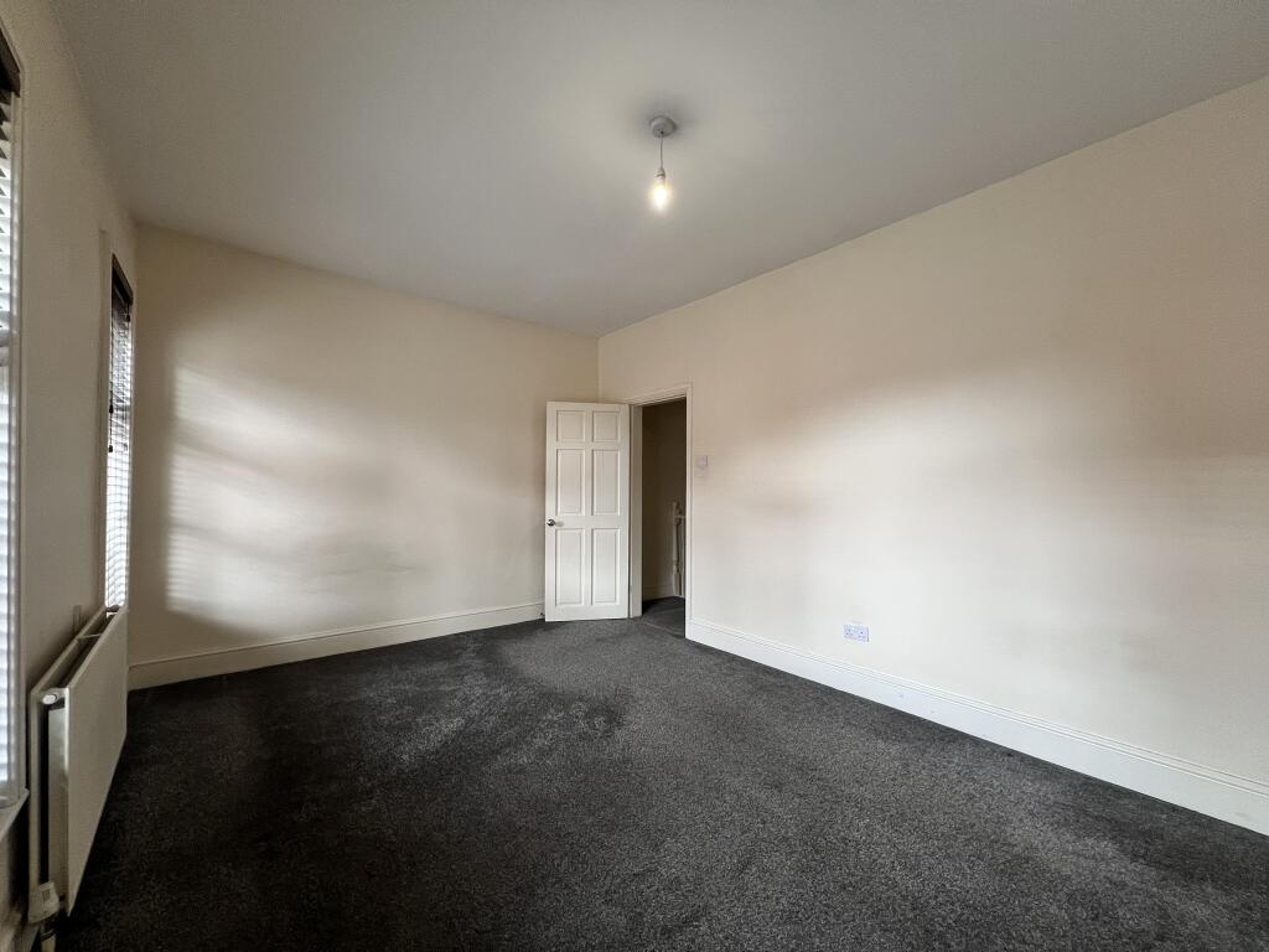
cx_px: 634
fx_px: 477
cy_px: 476
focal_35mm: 13
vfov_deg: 89.9
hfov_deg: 106.2
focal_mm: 1.57
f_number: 1.8
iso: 250
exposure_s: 1/99
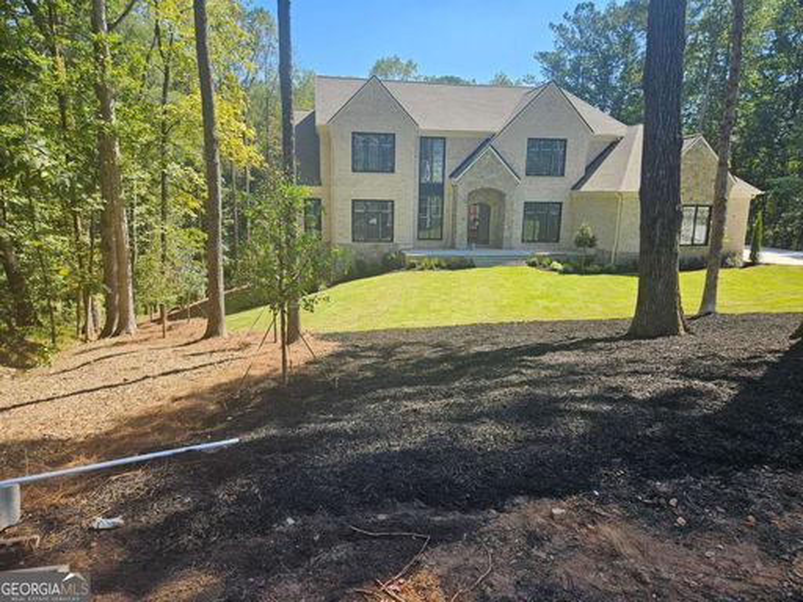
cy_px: 301
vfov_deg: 58.9
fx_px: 534
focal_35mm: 23
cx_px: 402
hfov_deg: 73.9
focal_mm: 5.4
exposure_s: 1/494
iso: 25
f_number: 1.8
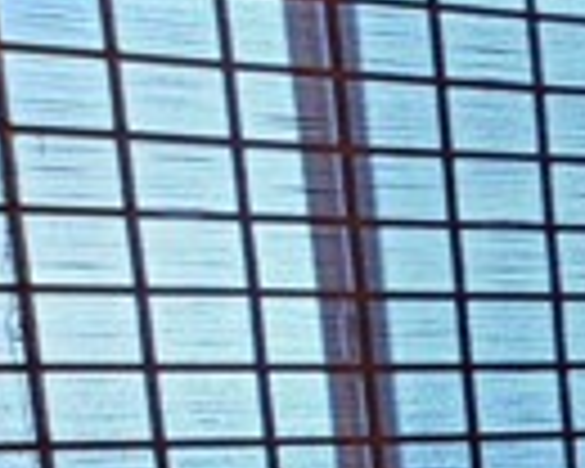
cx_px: 1408
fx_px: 2164
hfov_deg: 12.2
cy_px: 724
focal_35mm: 125
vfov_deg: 11.7
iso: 160
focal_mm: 4.3
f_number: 2.4
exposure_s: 1/120
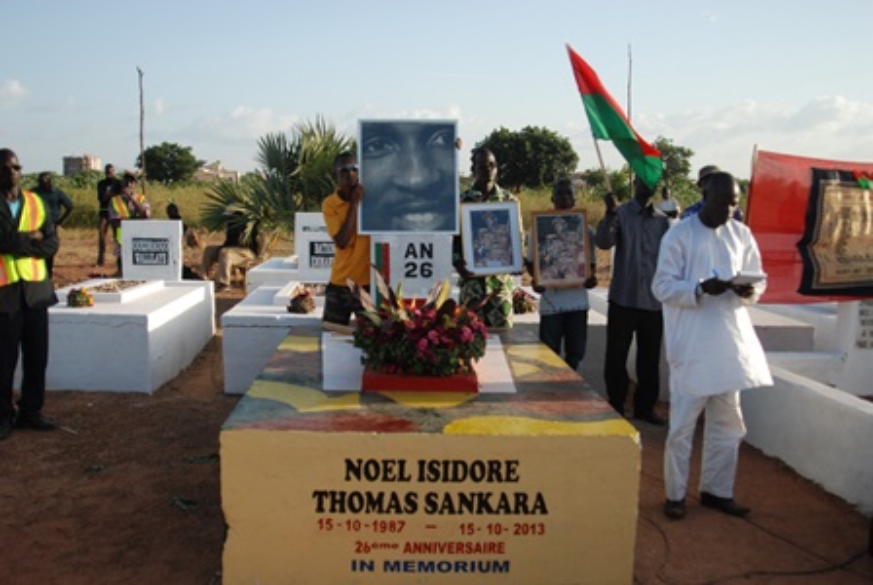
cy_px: 292
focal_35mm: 36
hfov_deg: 53.1
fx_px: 874
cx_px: 436
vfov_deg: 37.0
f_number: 2.8
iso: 500
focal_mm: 24
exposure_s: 1/4000
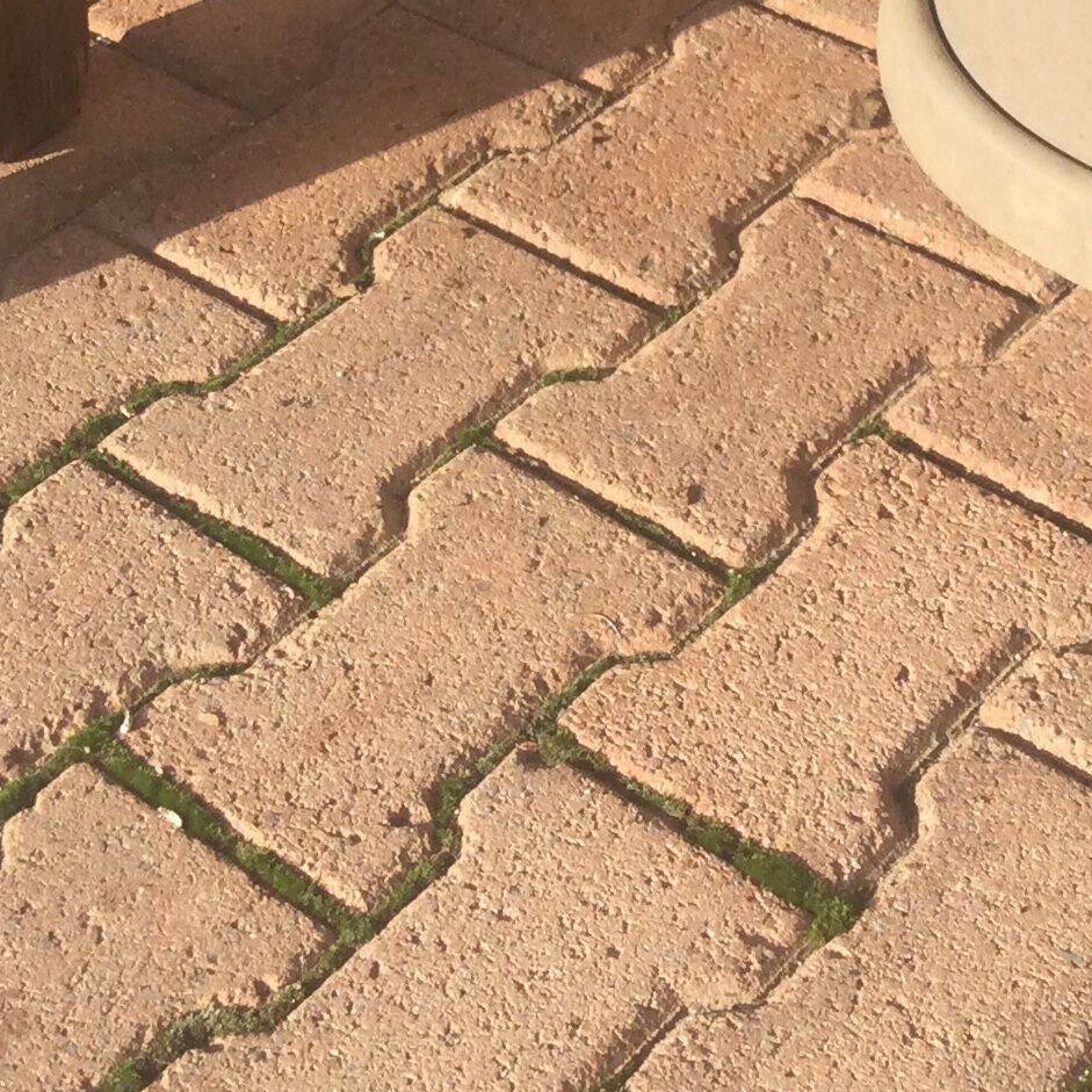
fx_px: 3391
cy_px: -277
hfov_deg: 18.3
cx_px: 585
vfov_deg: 17.3
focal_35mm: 95
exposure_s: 1/876
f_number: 2.4
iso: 25
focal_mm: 3.3
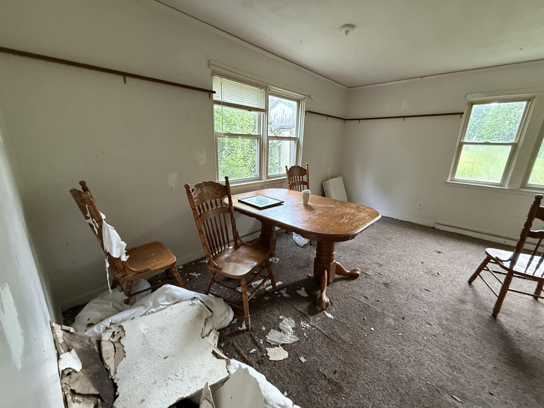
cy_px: 204
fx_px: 220
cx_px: 272
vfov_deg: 85.7
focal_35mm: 14
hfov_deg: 102.1
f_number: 2.2
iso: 400
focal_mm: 2.22
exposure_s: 1/60
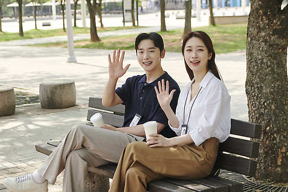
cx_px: 144
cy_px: 96
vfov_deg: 16.2
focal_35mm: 84
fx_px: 672
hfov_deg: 24.2
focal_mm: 70
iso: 160
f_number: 5.6
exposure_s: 1/250
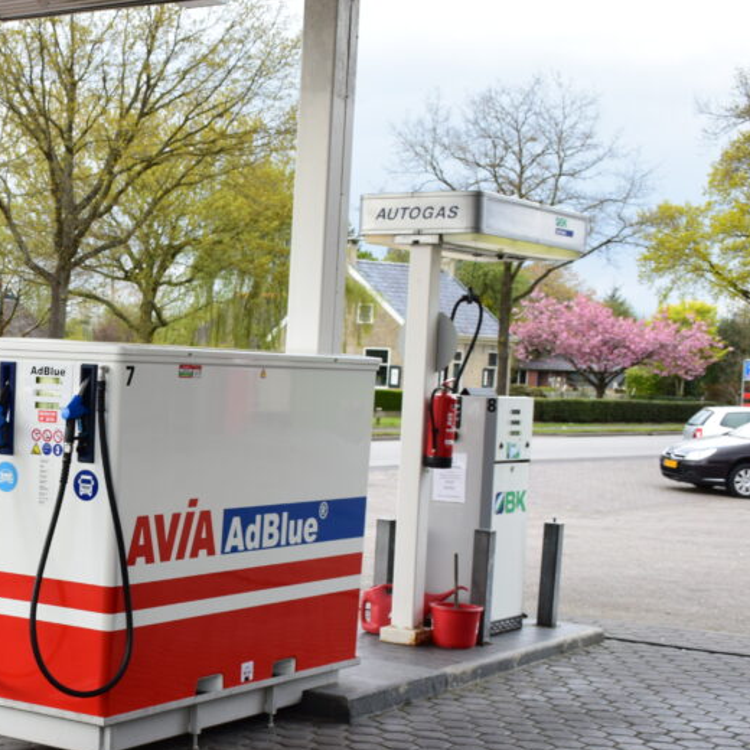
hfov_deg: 24.4
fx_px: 1663
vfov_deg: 25.3
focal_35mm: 68
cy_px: 477
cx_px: 13
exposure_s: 1/160
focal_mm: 27
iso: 400
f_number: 9
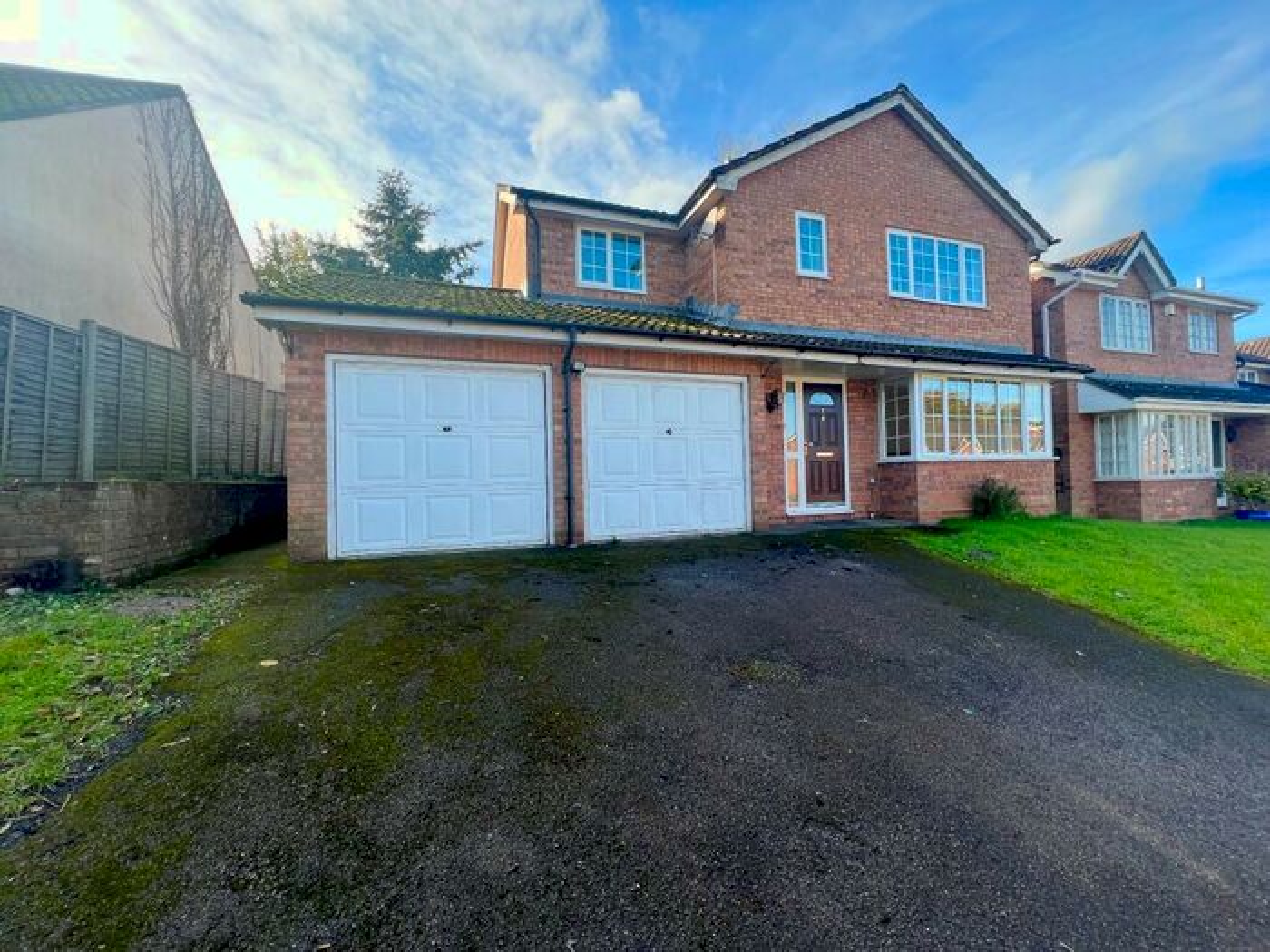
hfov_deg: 106.2
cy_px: 476
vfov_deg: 89.9
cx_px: 635
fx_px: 477
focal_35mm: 13
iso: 32
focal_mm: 1.57
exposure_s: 1/328
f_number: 1.8
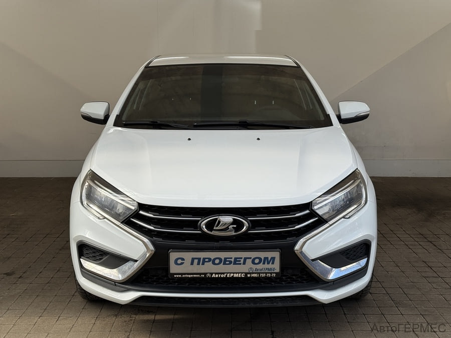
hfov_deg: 39.7
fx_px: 625
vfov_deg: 30.3
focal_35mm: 48
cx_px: 226
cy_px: 169
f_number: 1.78
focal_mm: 6.76
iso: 64
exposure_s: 1/1427
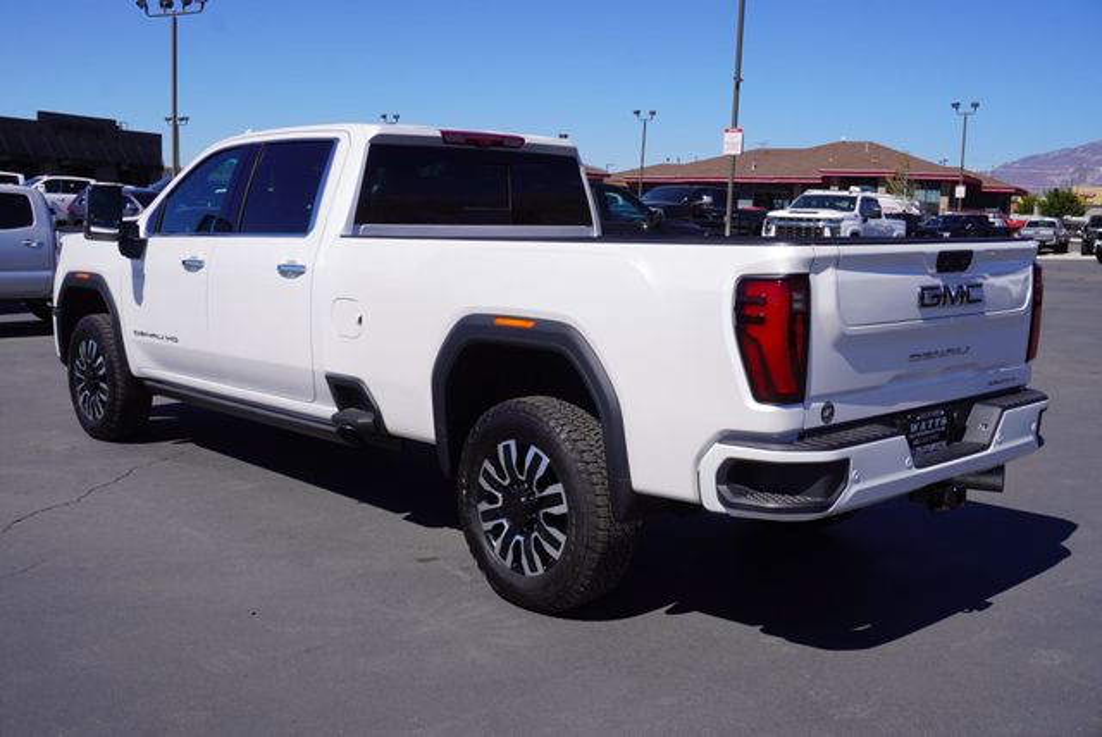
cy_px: 368
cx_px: 551
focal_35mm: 38
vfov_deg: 35.6
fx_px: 1149
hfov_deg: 51.2
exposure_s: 1/200
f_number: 11
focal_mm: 25
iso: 100
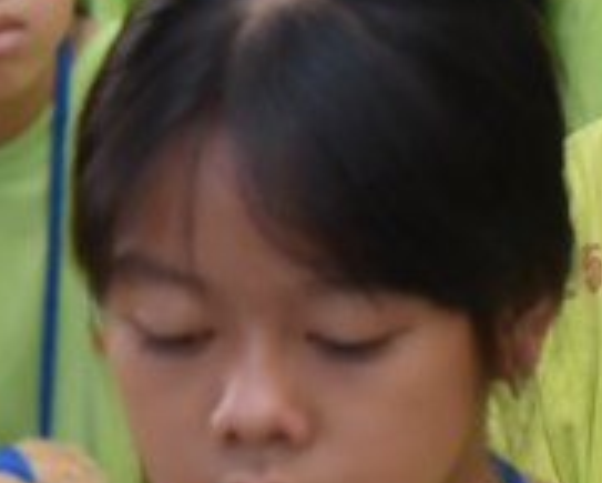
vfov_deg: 3.8
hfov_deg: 4.8
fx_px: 7202
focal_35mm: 404
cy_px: 87
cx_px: 838
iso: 2000
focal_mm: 120
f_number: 5
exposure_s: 1/125
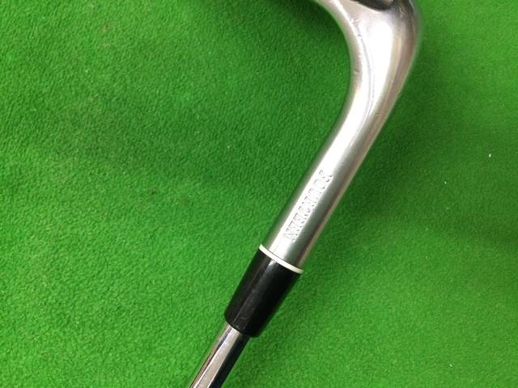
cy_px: 194
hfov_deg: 58.4
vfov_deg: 45.4
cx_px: 259
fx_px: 464
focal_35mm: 31
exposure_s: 1/30
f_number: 2.4
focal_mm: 3.3
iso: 160
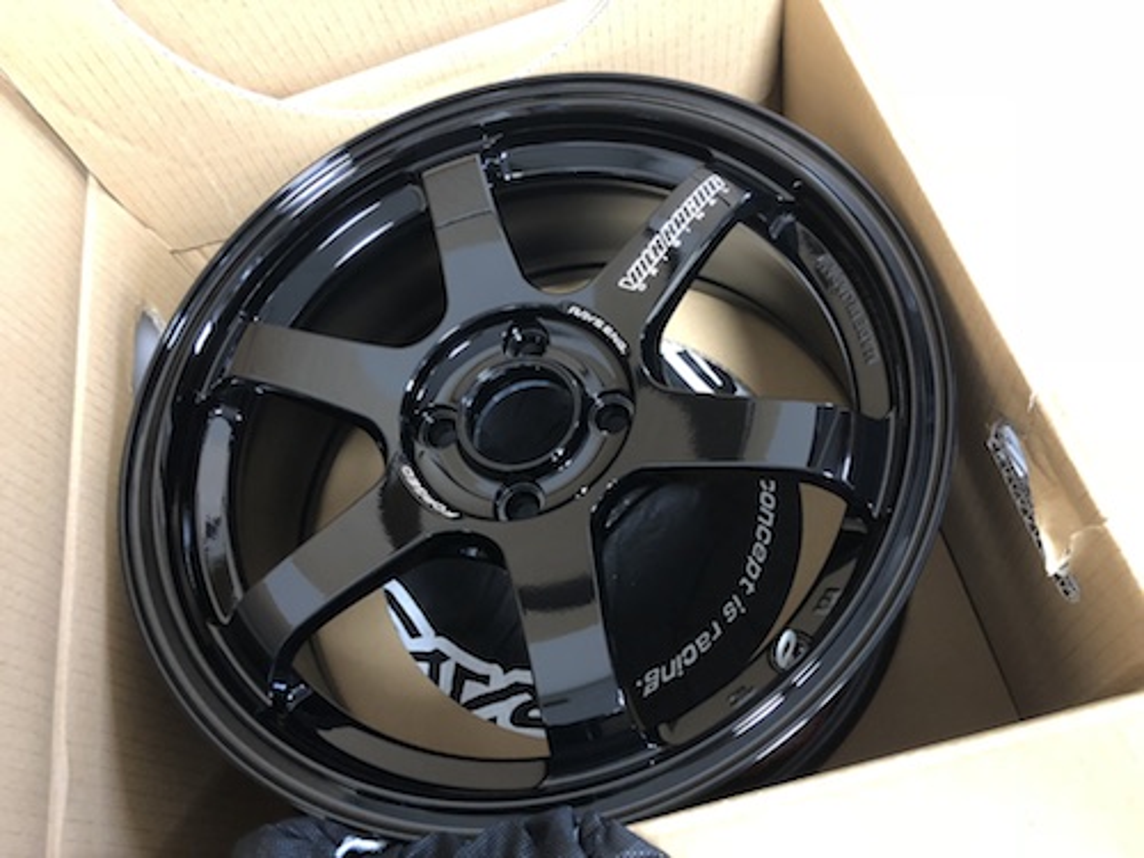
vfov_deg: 49.7
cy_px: 429
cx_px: 572
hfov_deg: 63.4
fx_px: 925
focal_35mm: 28
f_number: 1.8
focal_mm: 4
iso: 100
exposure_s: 1/4
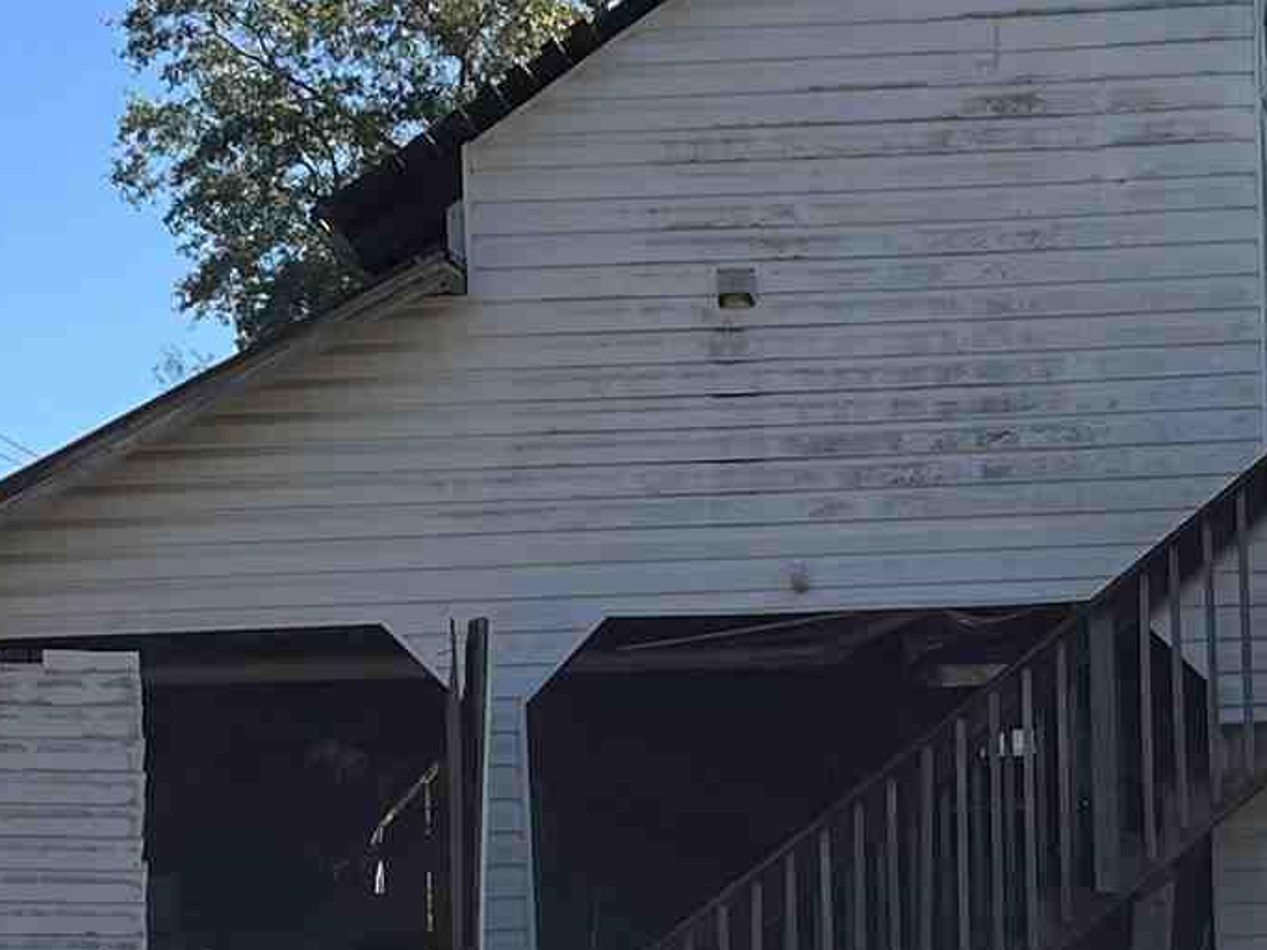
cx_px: 1076
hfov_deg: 16.7
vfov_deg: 12.5
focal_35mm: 117
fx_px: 4282
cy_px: 946
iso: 50
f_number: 1.6
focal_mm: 5.1
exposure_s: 1/2755
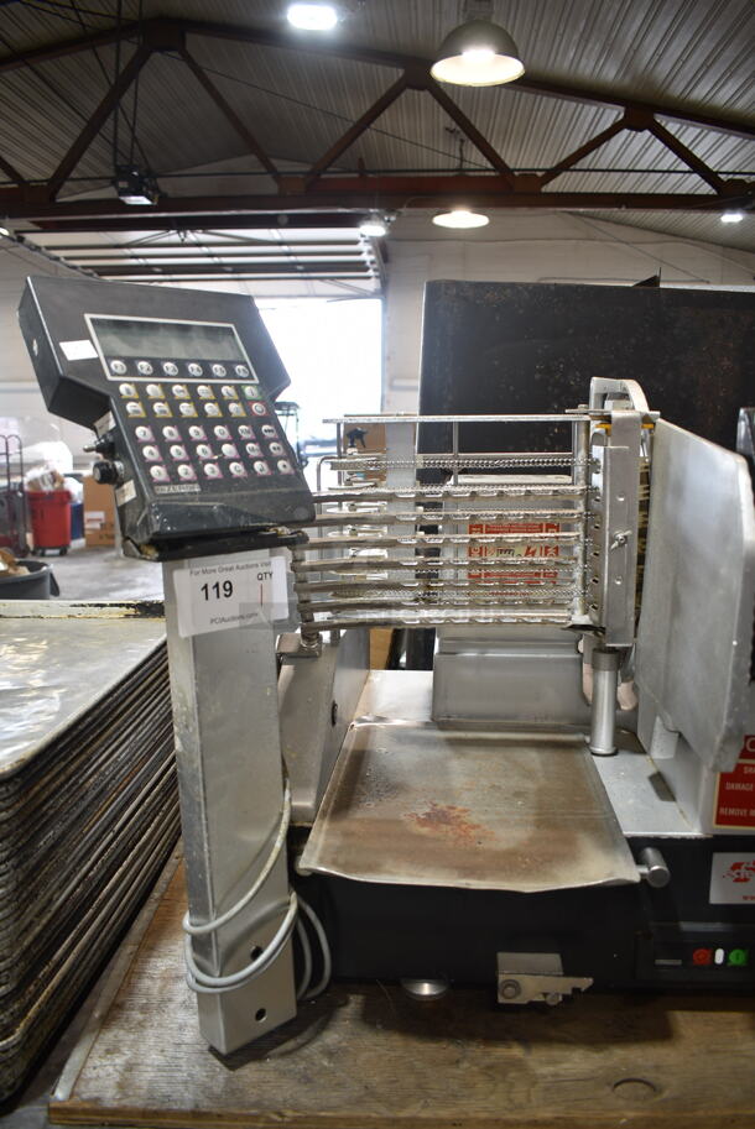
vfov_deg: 67.3
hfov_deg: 48.0
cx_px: 378
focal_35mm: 27
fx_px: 848
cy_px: 564
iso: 110
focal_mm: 18
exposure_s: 1/30
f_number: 3.5
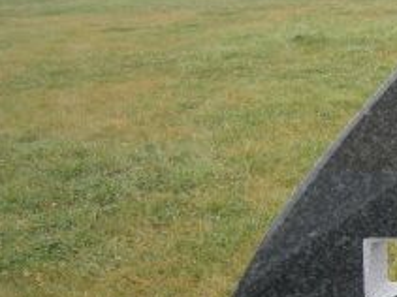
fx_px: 906
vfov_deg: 18.5
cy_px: 231
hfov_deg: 21.1
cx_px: 587
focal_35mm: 79
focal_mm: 4.7
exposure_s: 1/200
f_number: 2.8
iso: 80
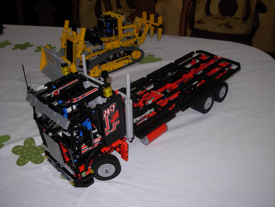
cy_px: 104
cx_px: 138
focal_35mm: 38
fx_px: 302
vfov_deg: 37.7
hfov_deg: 49.0
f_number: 2.9
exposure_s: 1/22.6
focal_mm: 6.3
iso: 79
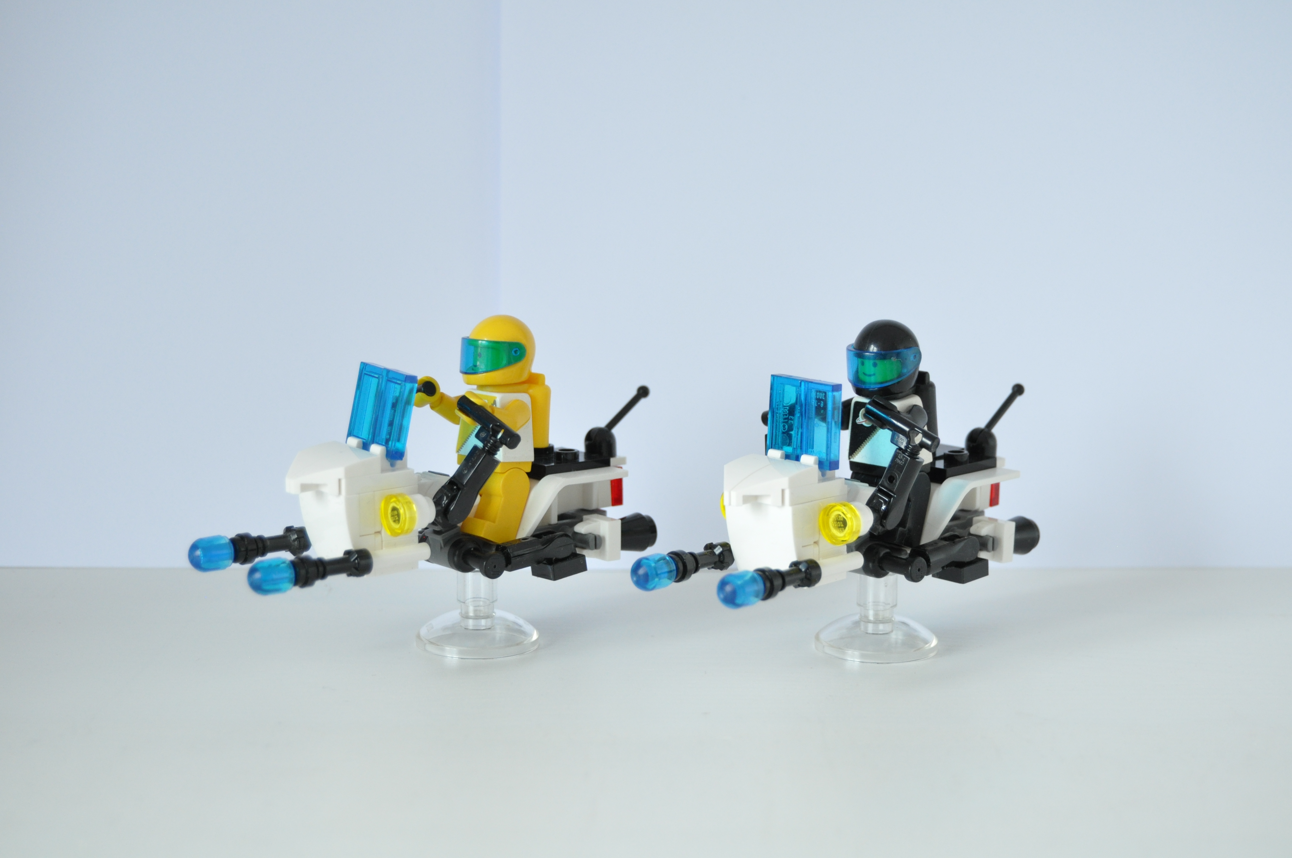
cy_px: 429
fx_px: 2581
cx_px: 646
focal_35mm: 72
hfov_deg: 28.1
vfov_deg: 18.9
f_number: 5.3
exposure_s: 1/3
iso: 800
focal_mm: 48
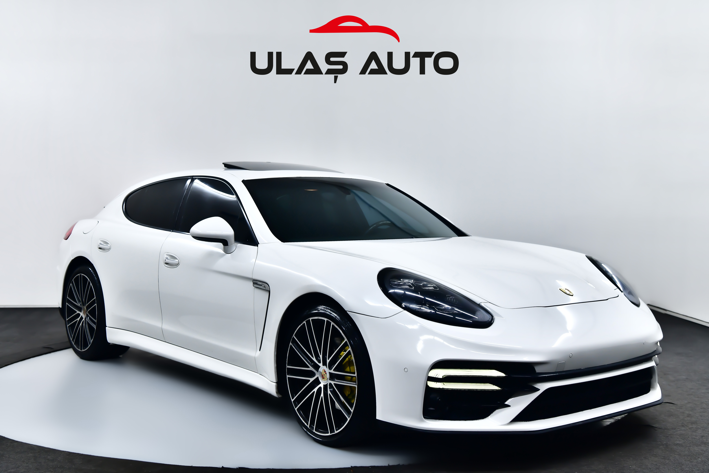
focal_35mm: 45
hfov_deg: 43.6
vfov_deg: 29.9
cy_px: 236
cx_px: 354
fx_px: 886
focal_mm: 45
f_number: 6.3
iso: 1000
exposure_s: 1/60
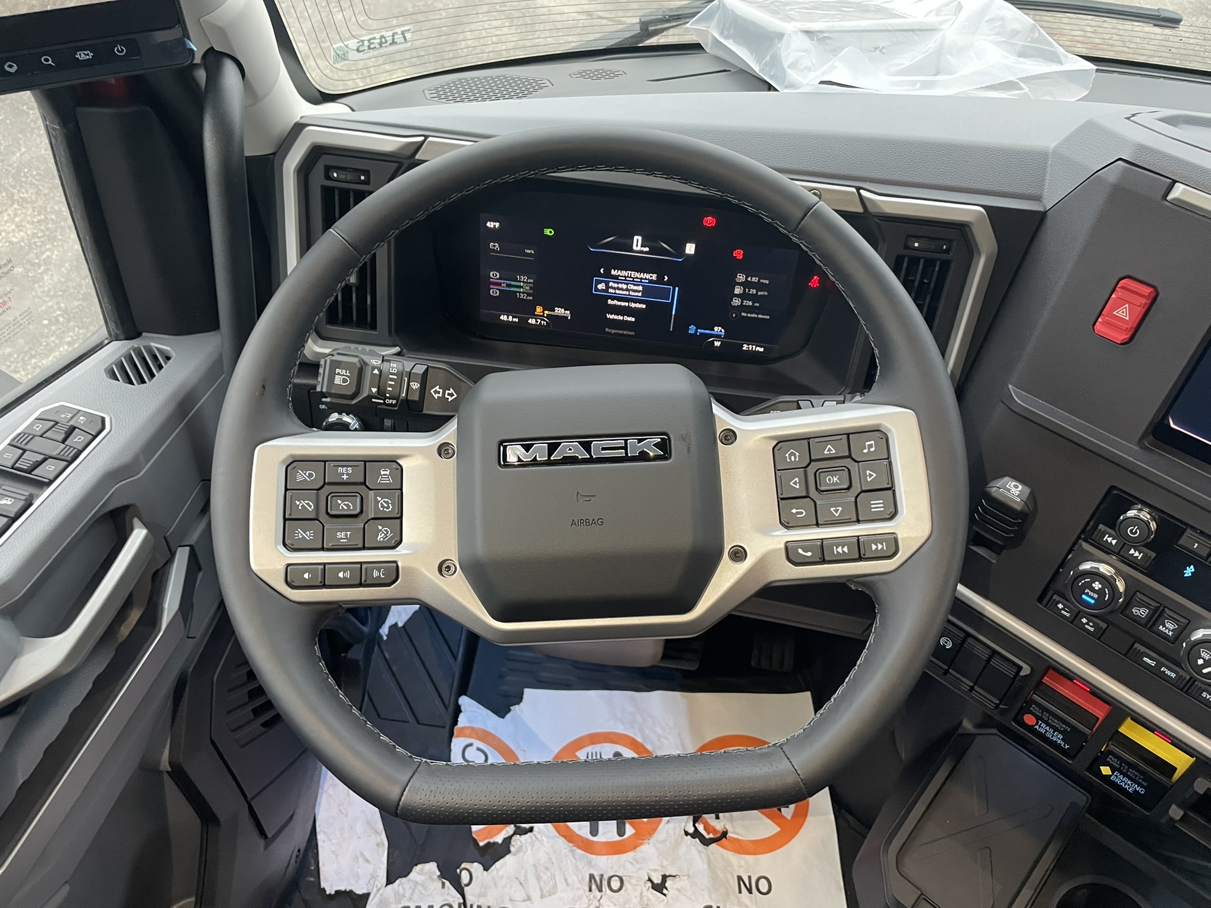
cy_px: 454
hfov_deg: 67.3
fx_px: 910
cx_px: 606
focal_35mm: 26
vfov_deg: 53.1
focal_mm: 4.2
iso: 160
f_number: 1.6
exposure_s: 1/49
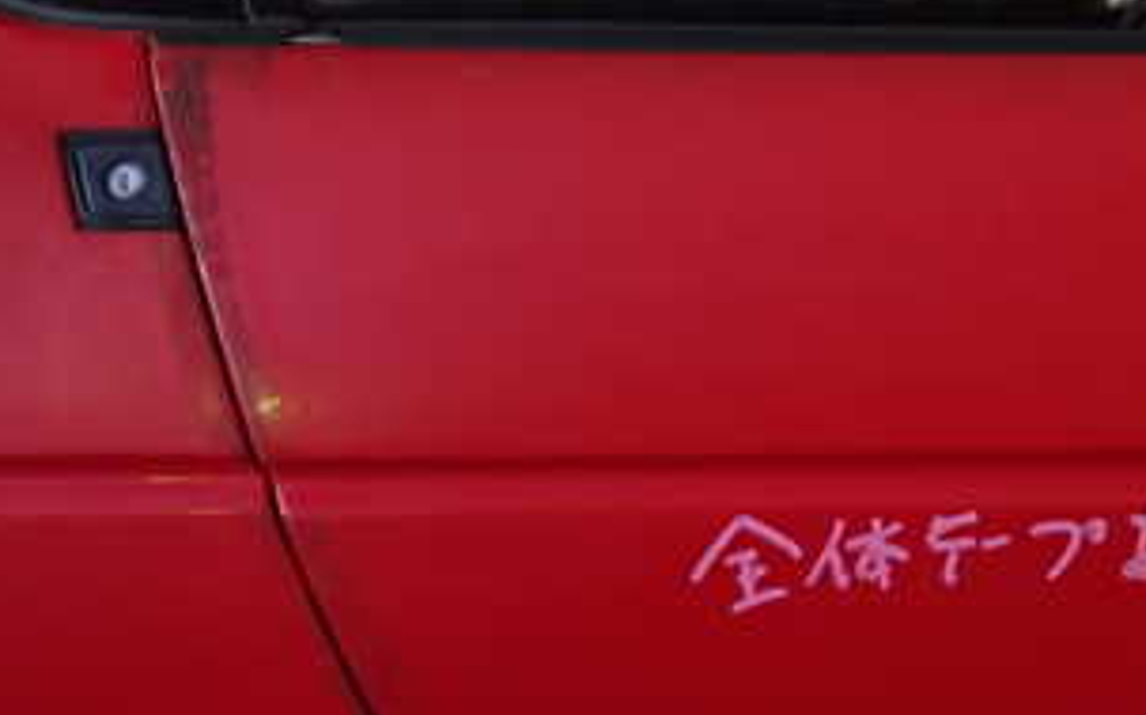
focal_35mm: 63
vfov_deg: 20.6
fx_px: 1967
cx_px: 1051
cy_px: 276
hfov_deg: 30.9
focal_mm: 5.4
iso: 250
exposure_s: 1/30
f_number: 2.3
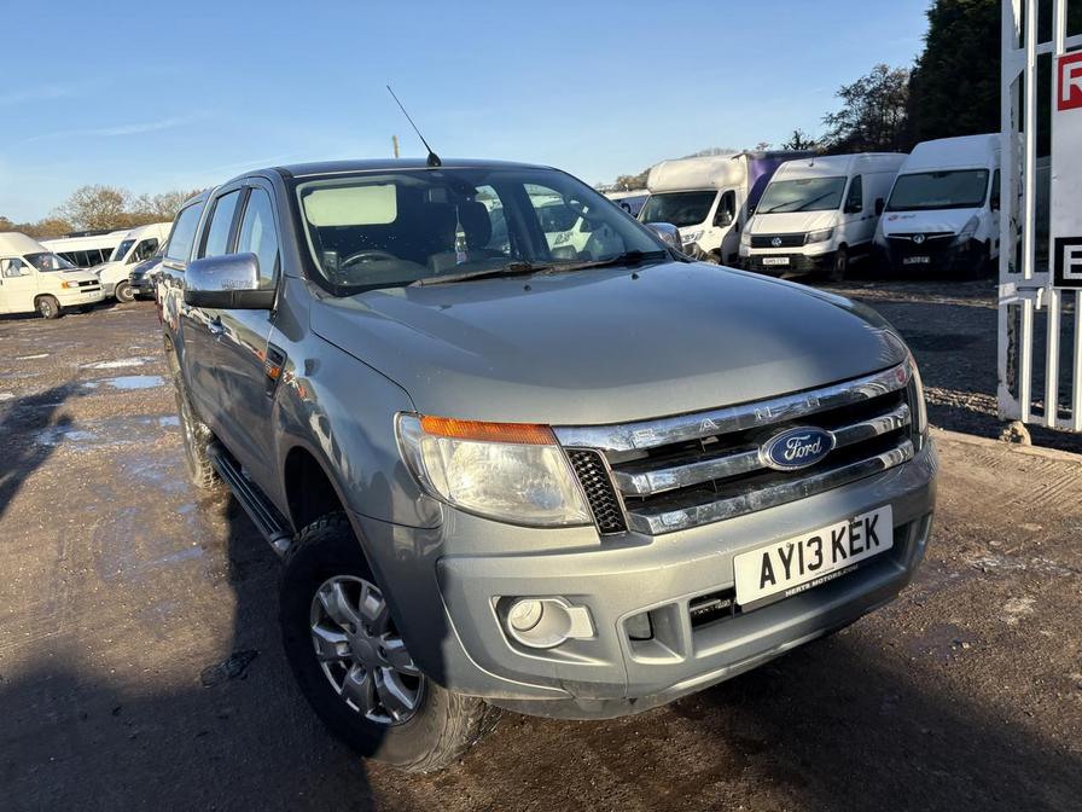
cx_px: 541
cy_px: 406
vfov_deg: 53.1
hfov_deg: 67.3
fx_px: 813
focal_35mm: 26
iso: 50
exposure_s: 1/2208
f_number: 1.6
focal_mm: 5.96
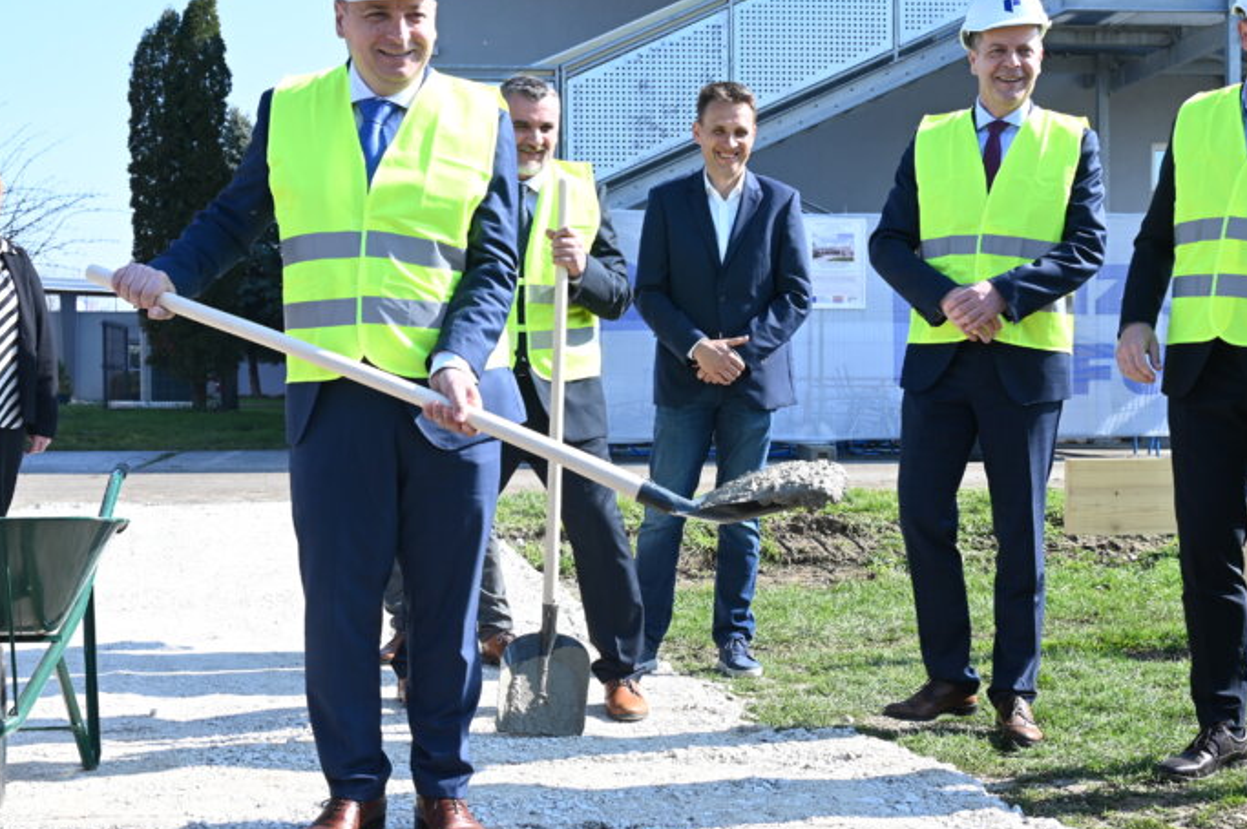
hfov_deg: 36.9
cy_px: 437
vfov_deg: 25.0
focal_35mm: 54
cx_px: 584
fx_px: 1869
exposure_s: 1/160
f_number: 6.3
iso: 100
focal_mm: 36
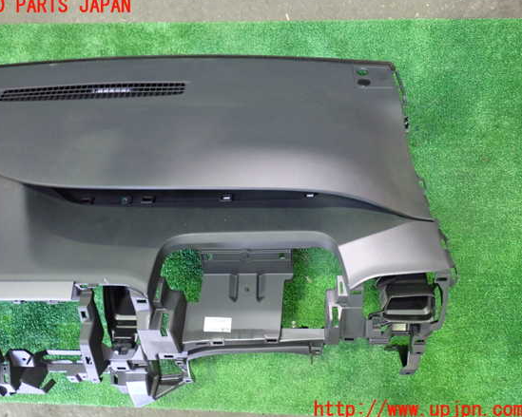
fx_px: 494
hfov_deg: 55.6
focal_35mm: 32
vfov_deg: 45.8
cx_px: 243
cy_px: 208
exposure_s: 1/30
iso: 800
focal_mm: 5.4
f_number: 2.3
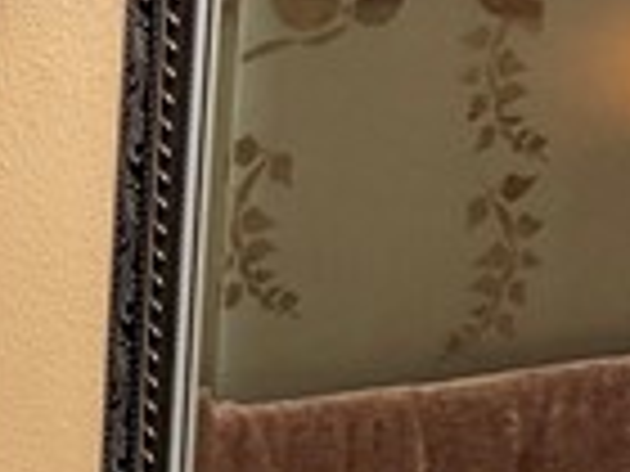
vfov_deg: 8.4
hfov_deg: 10.3
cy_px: 463
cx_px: -706
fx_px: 3185
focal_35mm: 175
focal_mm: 6.76
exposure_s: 1/60
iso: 250
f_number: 1.78
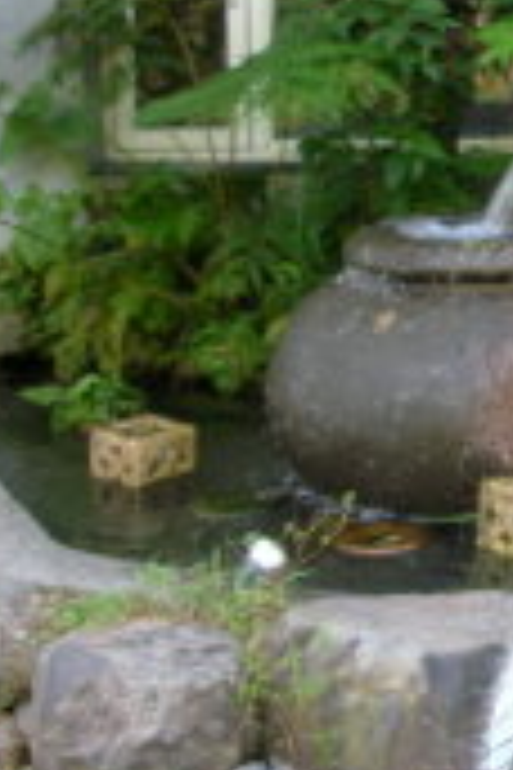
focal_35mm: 78
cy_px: 194
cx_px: 693
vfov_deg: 25.7
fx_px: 1667
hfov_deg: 16.4
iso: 50
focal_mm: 5.8
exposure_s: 1/81.8
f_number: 3
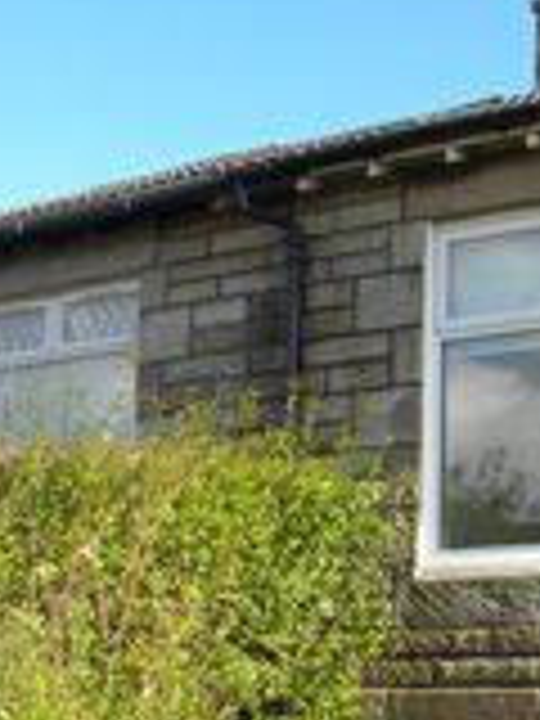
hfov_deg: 21.1
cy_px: 508
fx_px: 1352
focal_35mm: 65
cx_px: 639
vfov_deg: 29.5
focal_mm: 4.6
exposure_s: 1/167
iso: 64
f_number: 4.5
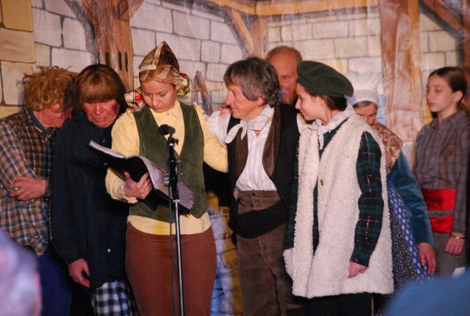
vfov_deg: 7.1
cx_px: 235
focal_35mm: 195
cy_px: 158
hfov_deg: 10.5
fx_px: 2552
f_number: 5.6
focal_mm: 130
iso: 1600
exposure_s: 1/50
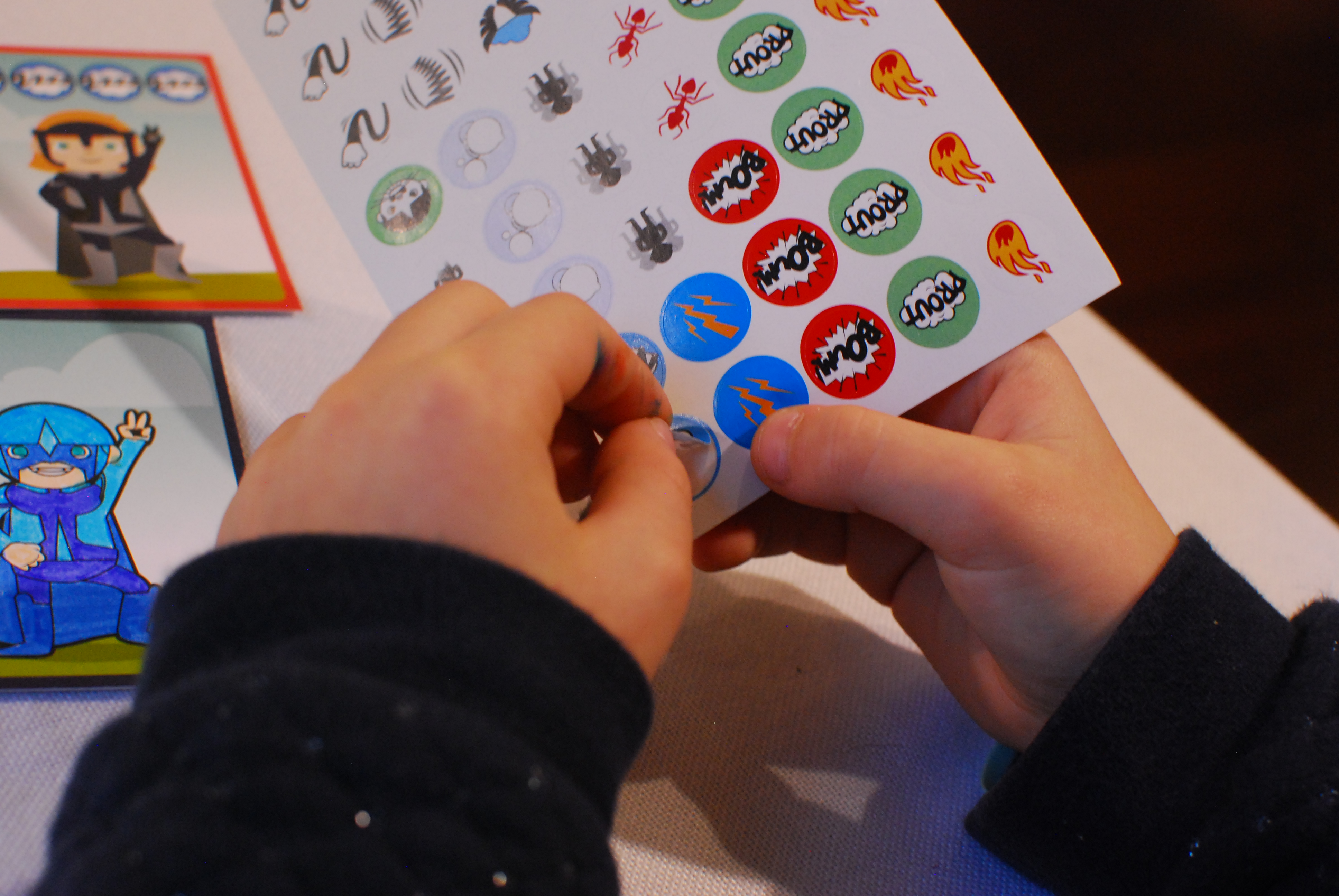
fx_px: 1955
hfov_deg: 37.8
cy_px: 448
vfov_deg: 25.8
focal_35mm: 52
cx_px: 670
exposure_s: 1/20
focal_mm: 35
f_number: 5.6
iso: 800
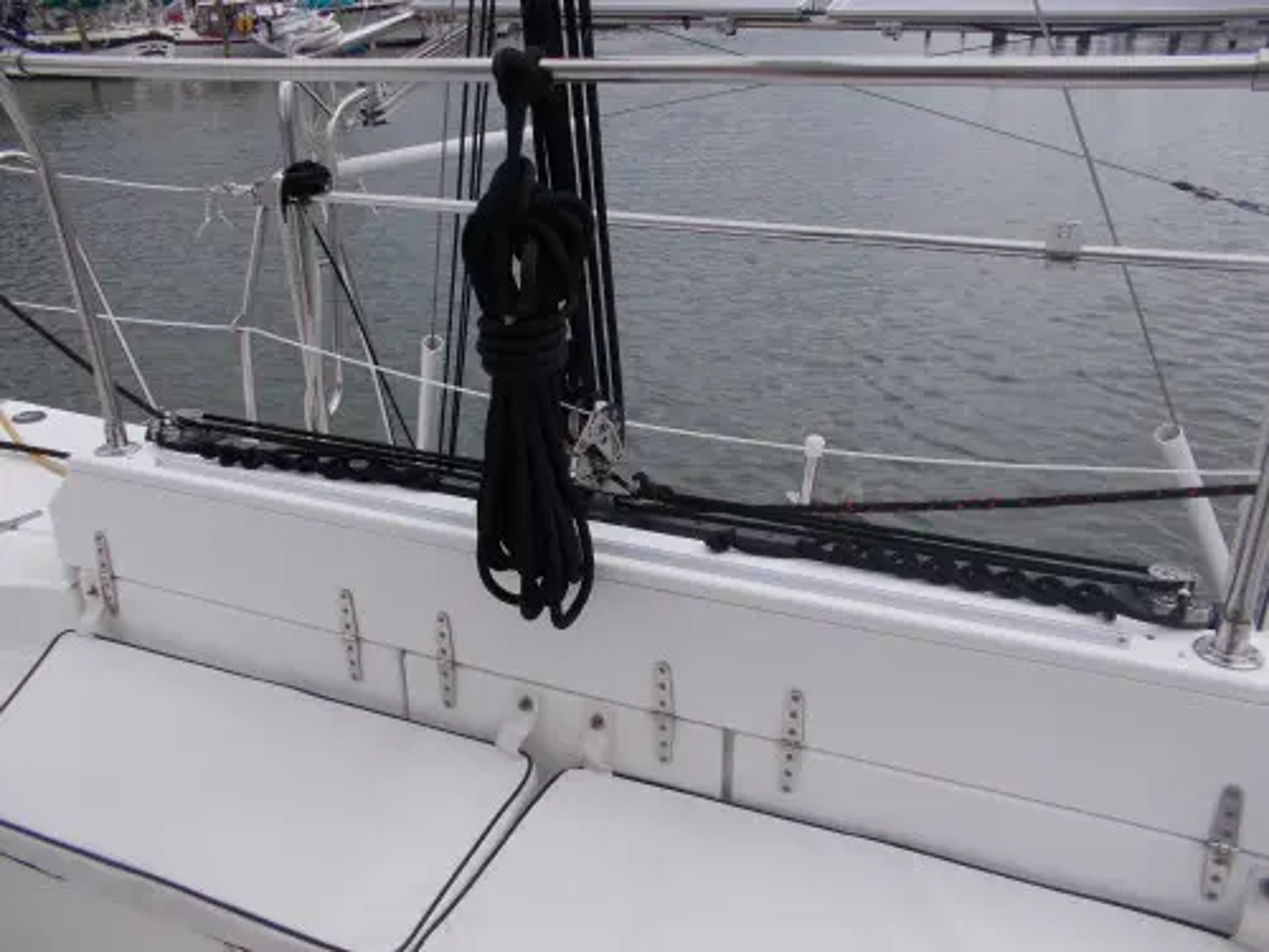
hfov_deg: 61.7
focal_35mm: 29
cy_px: 476
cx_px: 634
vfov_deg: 48.2
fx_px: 1063
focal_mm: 4.1
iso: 80
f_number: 3.3
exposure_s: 1/800
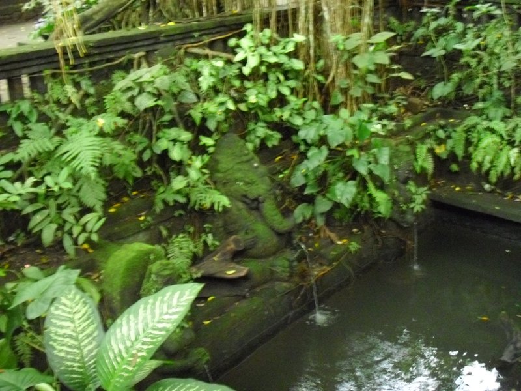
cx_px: 260
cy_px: 196
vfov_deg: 31.5
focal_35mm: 46
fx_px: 692
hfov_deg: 41.2
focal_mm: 7.6
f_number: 3.1
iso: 800
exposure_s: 1/8
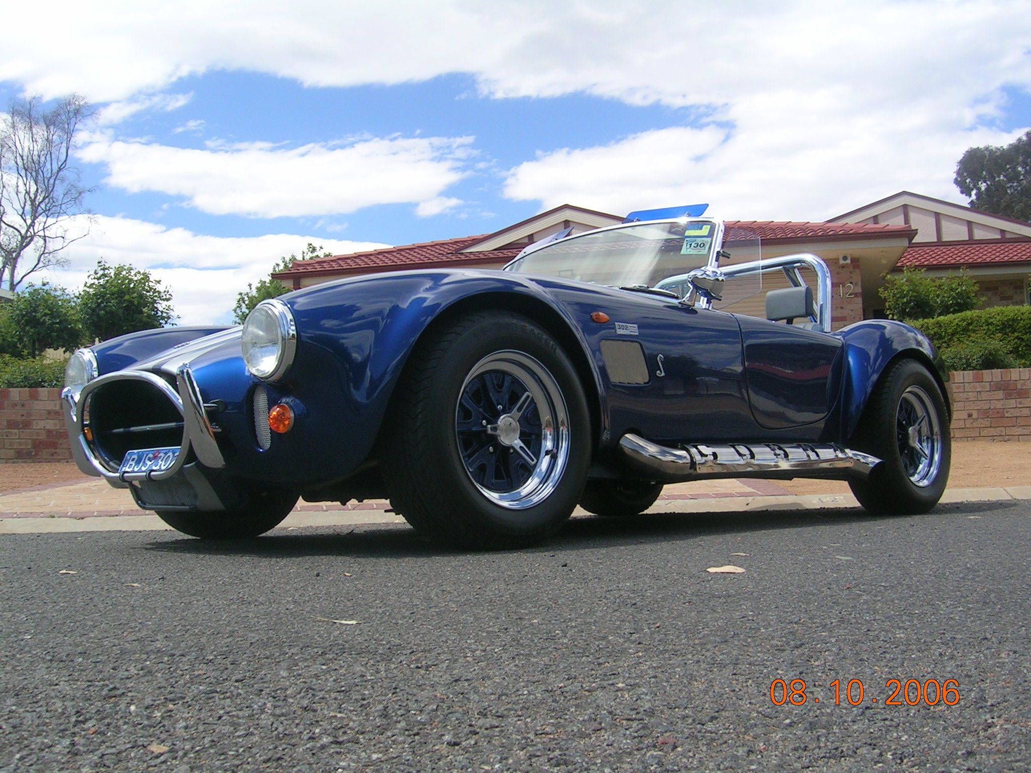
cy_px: 386
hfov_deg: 52.6
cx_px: 516
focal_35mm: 35
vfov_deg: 40.7
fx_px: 1042
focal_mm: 5.4
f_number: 4.8
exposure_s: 1/303
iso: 50
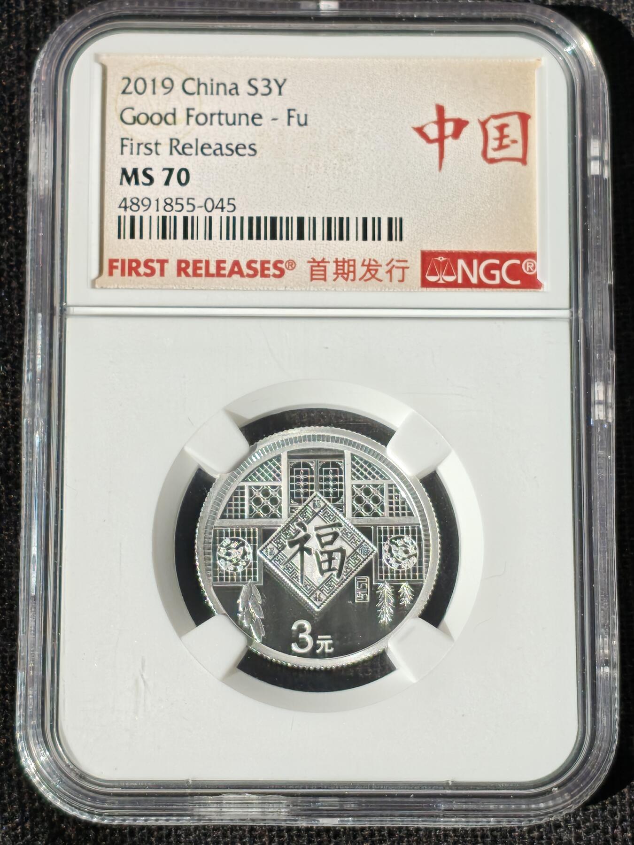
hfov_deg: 14.0
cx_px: 317
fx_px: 2589
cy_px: 422
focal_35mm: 106
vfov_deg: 18.5
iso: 50
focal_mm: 4.94
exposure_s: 1/2683
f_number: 1.5
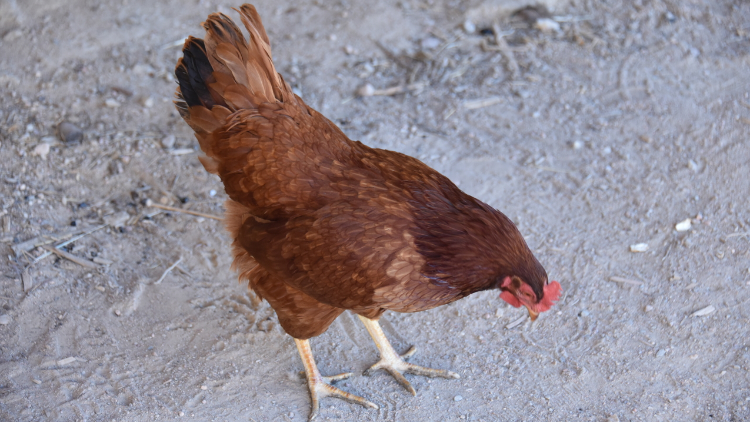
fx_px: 2426
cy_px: 194
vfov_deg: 9.9
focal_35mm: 122
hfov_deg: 17.6
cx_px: 376
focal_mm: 116
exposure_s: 1/250
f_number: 5.6
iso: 1600
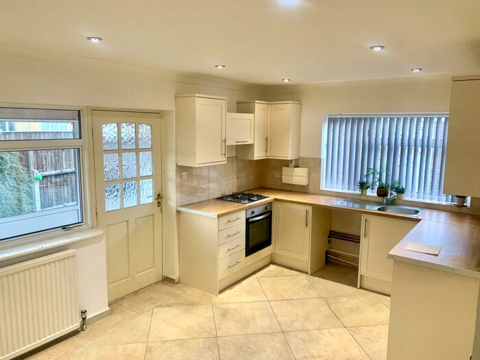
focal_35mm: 26
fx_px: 361
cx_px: 240
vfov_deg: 53.1
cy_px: 180
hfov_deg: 67.3
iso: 100
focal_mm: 4.25
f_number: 1.8
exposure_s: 1/70
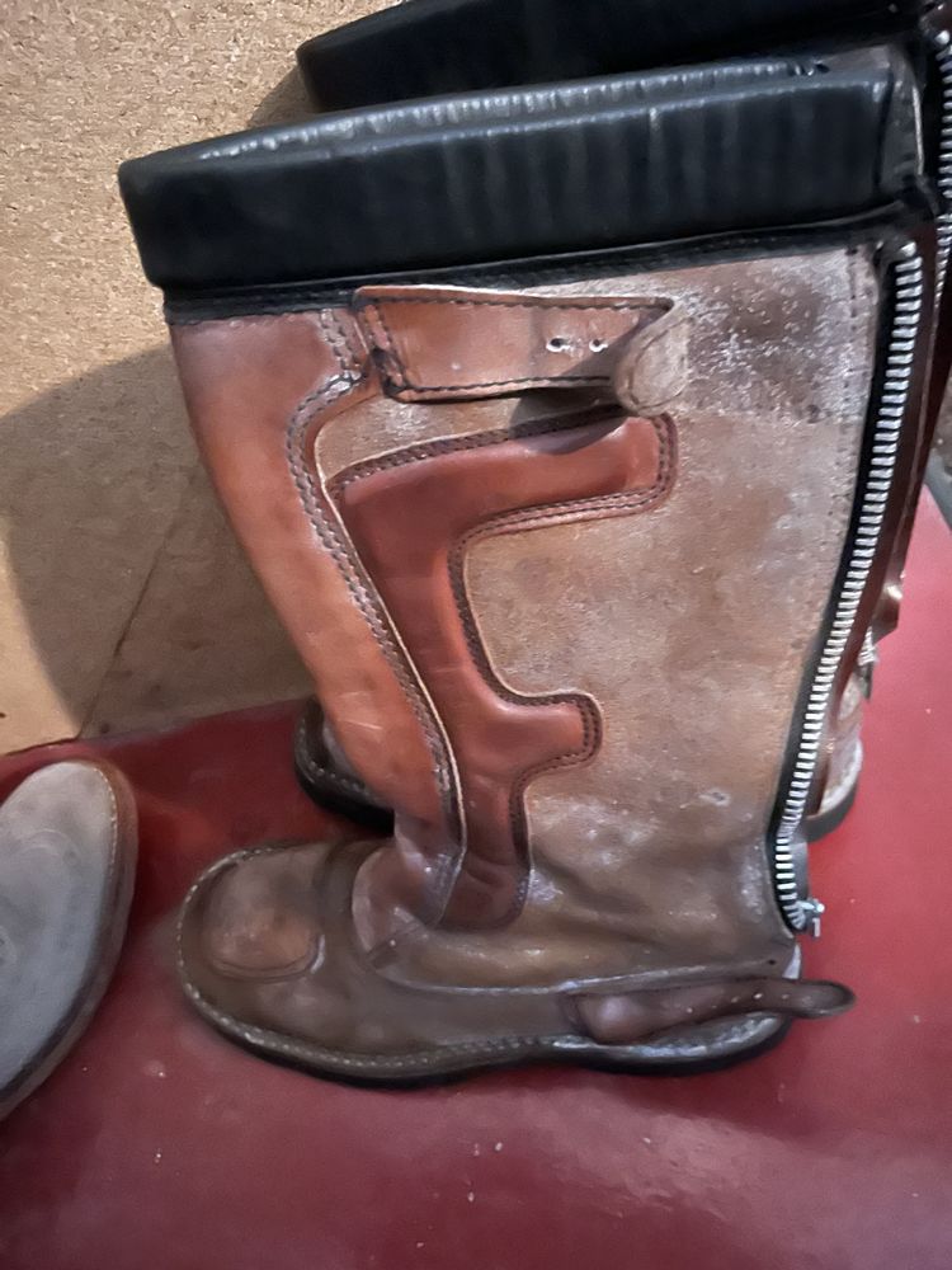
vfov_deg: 67.3
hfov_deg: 53.1
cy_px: 635
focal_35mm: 26
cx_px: 476
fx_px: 953
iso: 2500
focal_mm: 5.1
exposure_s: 1/9
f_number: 1.6
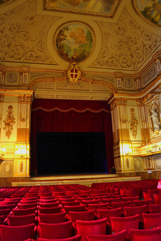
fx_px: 181
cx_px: 80
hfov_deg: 47.9
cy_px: 120
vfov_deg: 67.4
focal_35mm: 27
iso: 800
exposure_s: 1/5
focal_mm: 18
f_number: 3.5
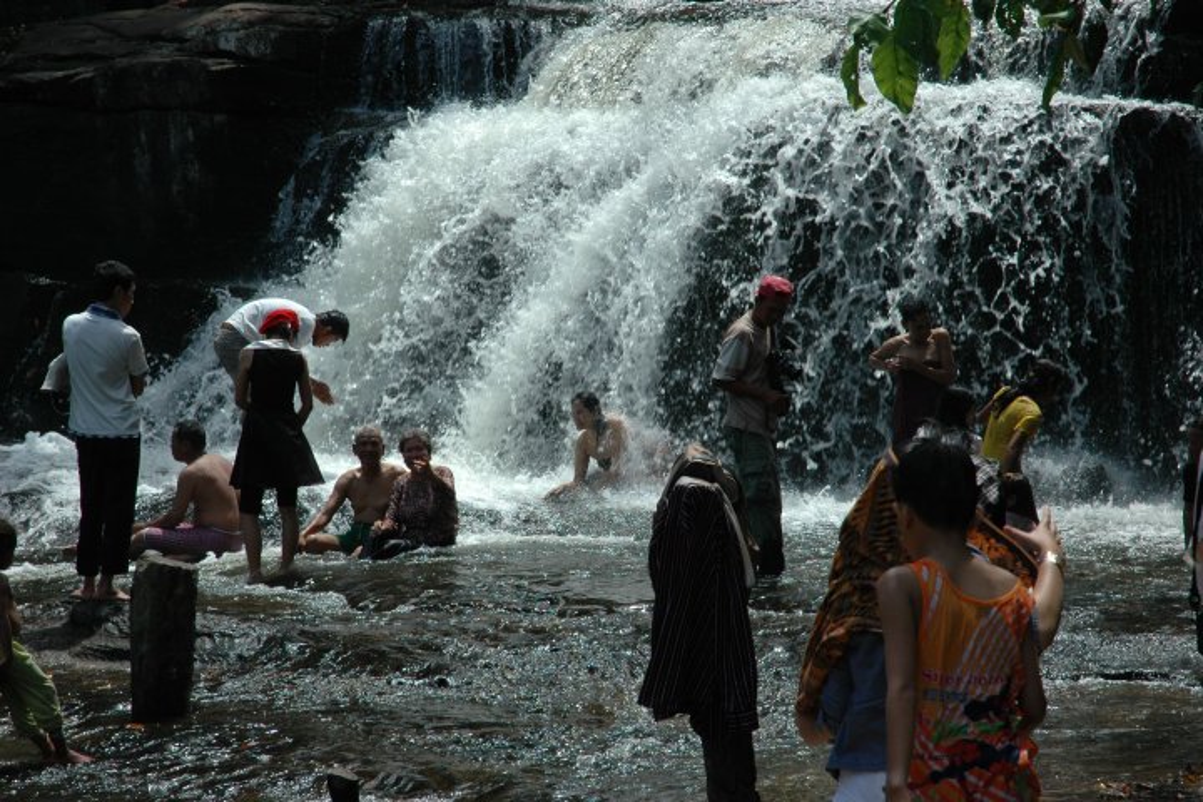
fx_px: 3508
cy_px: 401
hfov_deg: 19.5
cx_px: 602
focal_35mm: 105
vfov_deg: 13.0
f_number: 9
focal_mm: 70
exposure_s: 1/320
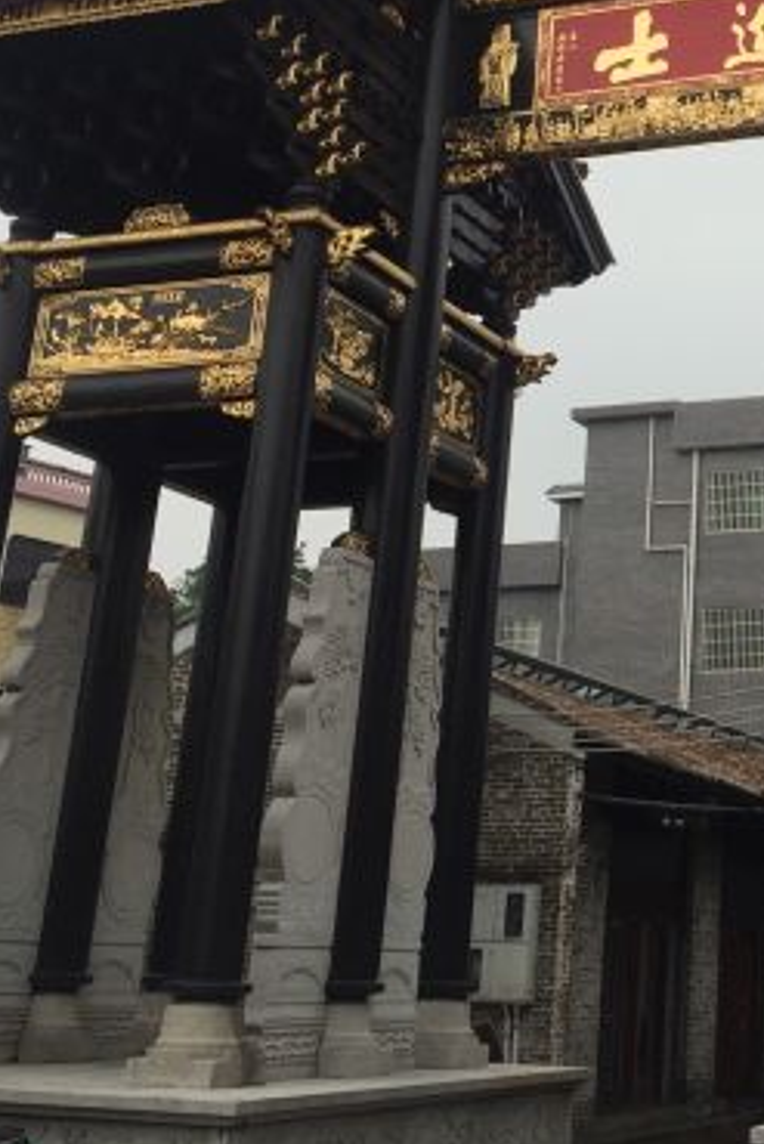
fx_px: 1813
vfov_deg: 34.3
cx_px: 756
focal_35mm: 57
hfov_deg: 22.9
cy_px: 281
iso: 32
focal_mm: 4.15
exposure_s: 1/158
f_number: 2.2
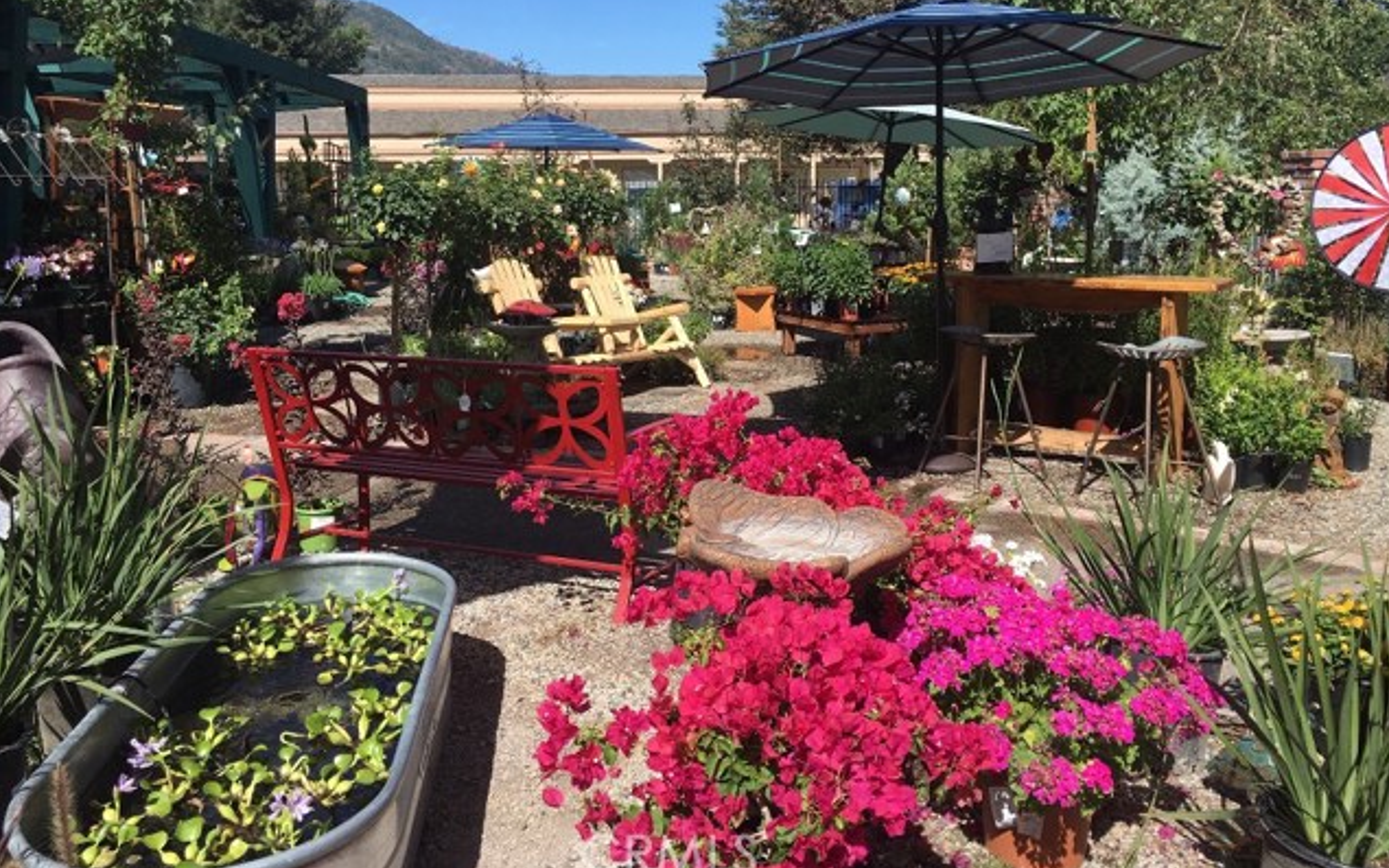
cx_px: 698
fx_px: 1174
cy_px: 361
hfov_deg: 61.2
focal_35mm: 31
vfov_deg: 40.5
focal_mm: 4.15
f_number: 2.2
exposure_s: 1/1241
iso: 25
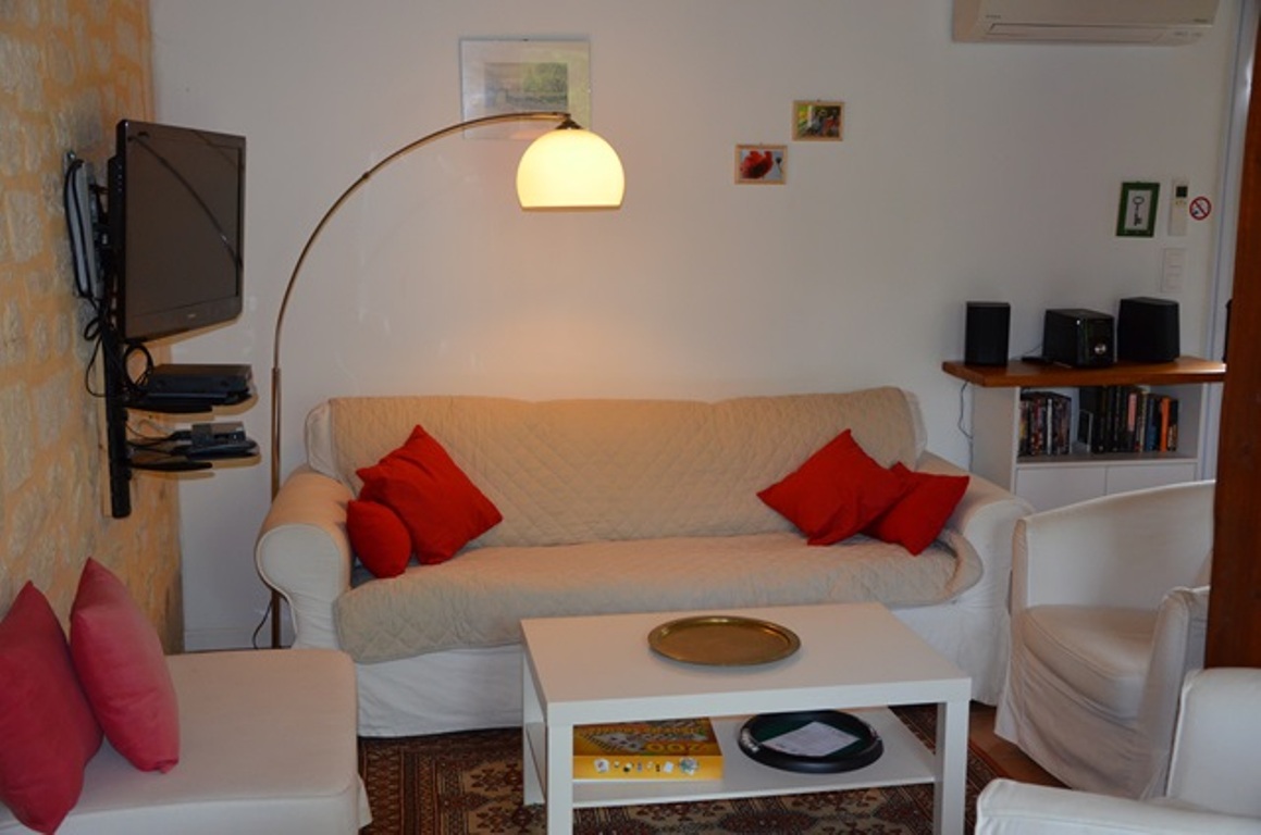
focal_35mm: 39
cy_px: 418
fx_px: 1363
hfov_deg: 49.6
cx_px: 630
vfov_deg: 34.1
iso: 1100
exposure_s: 1/60
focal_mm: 26
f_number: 4
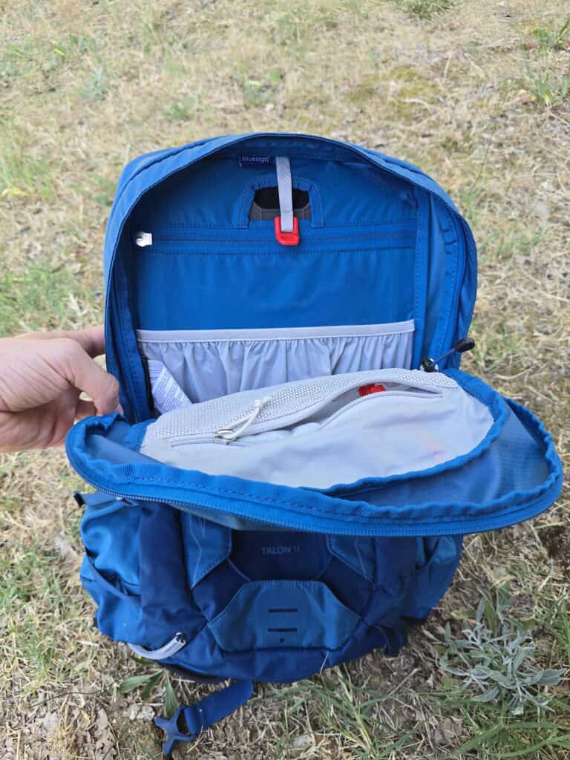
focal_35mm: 23
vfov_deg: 73.9
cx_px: 285
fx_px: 505
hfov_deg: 58.9
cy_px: 380
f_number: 1.7
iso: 80
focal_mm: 6.3
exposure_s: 1/180
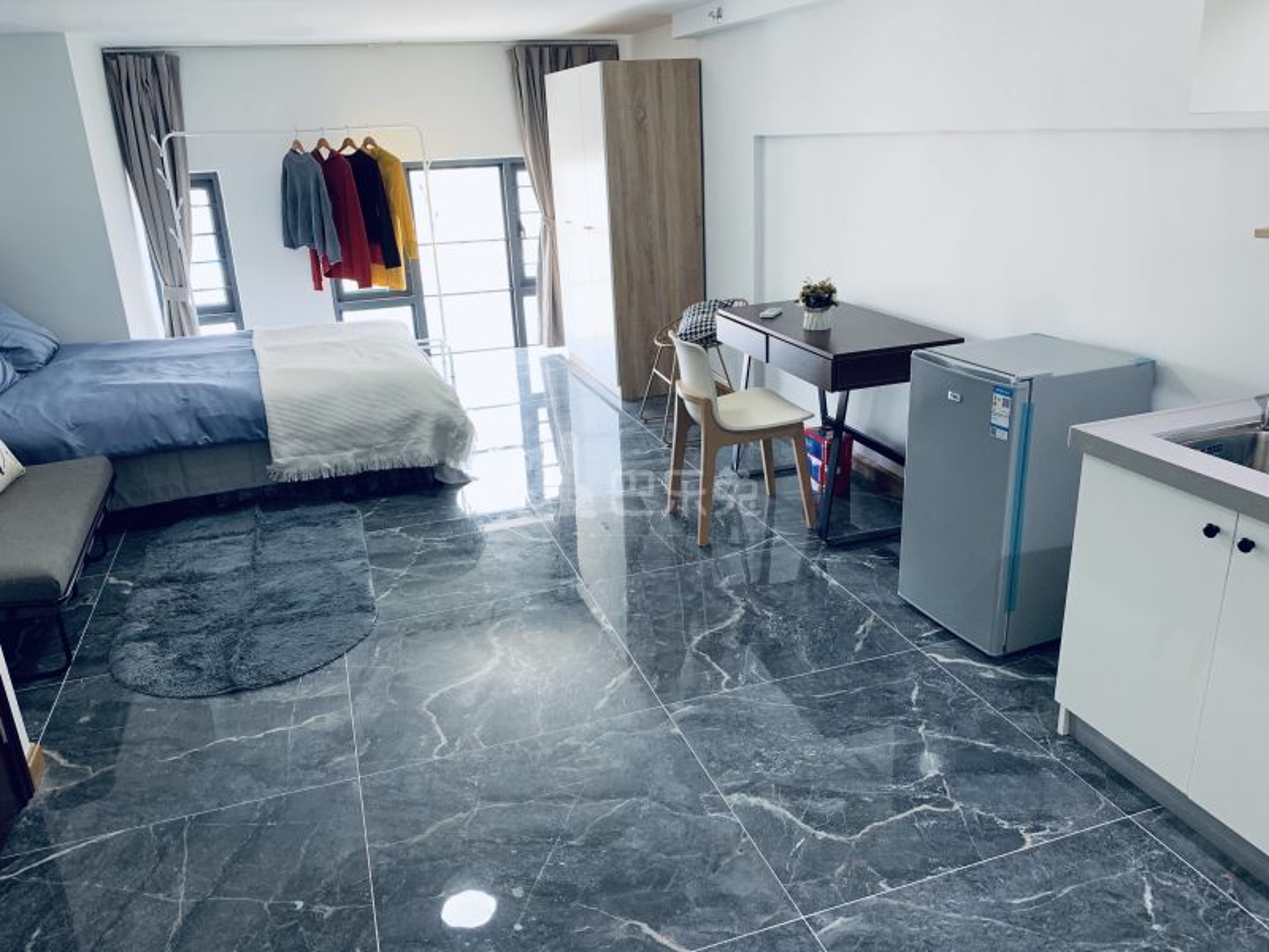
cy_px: 476
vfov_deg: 53.1
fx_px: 953
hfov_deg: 67.3
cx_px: 634
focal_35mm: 26
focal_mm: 4.25
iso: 100
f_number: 1.8
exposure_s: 1/75
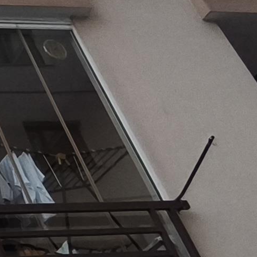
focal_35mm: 109
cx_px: -332
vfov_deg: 15.4
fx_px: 916
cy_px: -58
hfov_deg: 12.8
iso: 64
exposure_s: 1/100
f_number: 2.2
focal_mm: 1.91
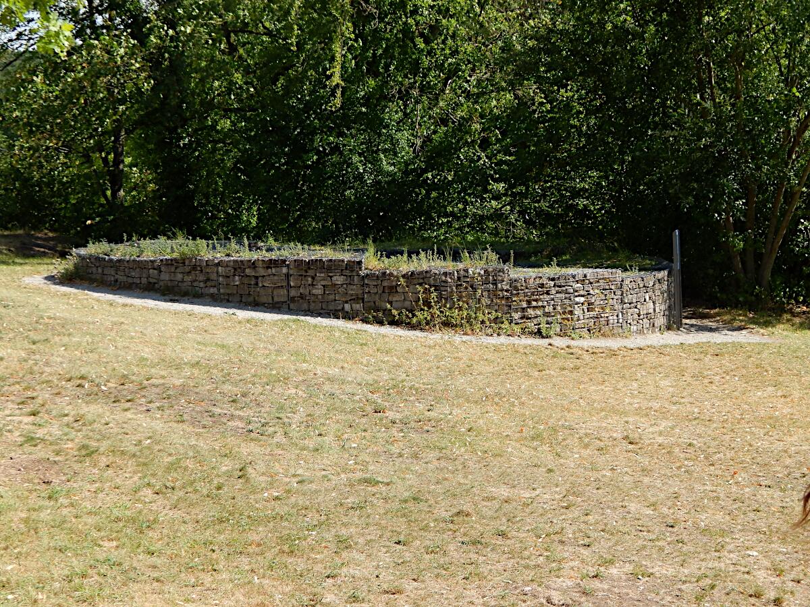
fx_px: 1615
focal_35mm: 69
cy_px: 304
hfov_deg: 28.2
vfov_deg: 21.3
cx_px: 405
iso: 125
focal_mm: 12.3
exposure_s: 1/500
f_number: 4.1
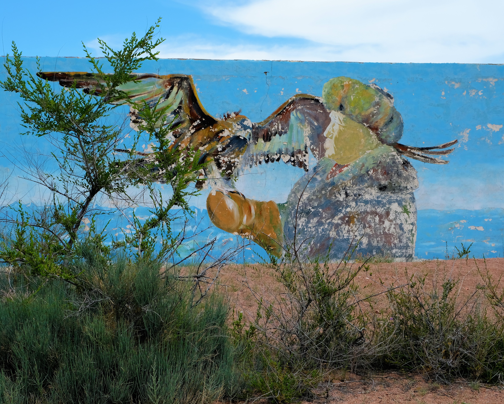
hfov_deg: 39.3
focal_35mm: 47
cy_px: 195
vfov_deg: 32.1
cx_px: 195
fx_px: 701
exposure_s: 1/480
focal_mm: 26.5
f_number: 8
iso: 400
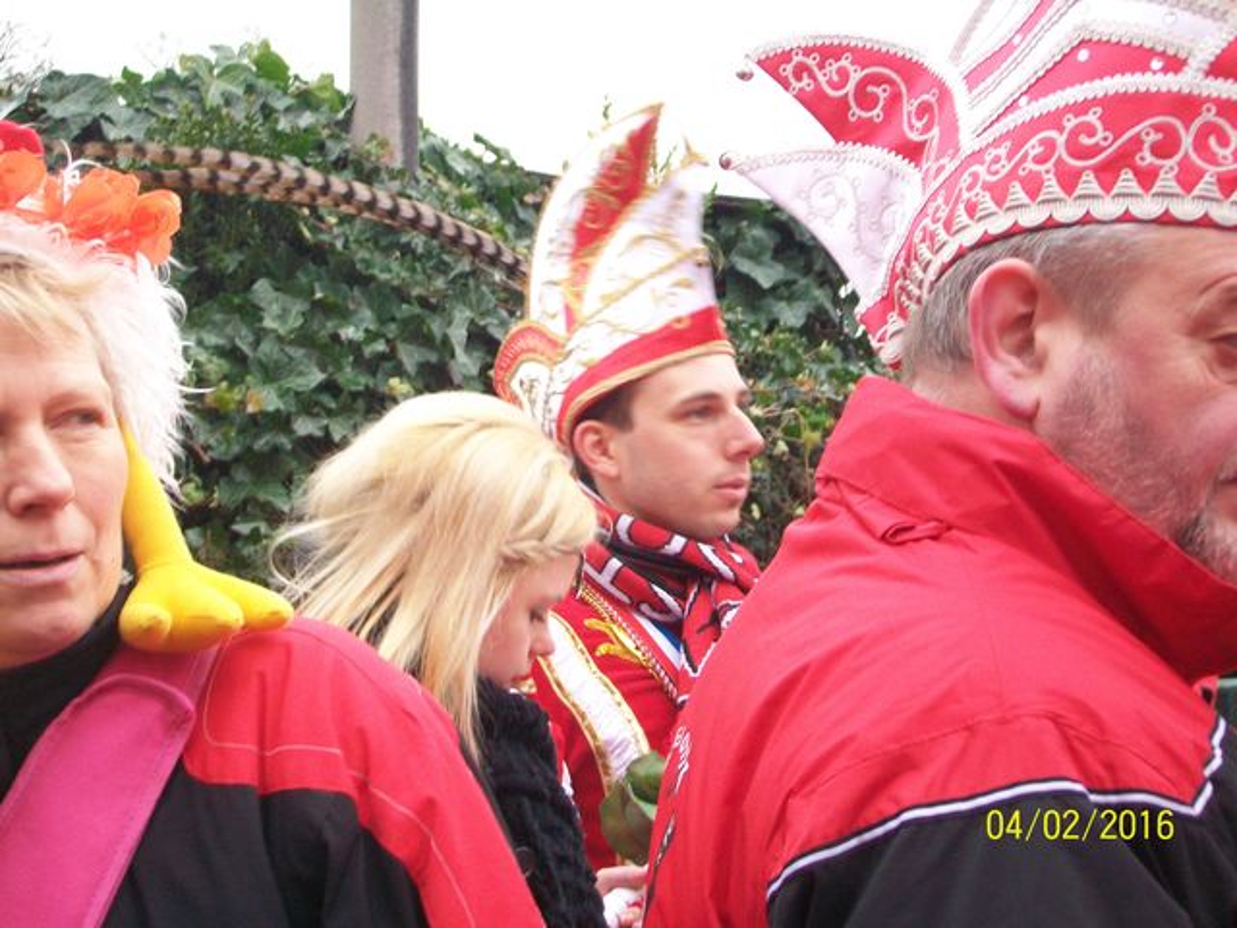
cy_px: 464
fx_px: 2752
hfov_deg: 25.3
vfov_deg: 19.1
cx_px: 618
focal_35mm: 77
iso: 120
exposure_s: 1/30
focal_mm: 13.7
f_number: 4.6
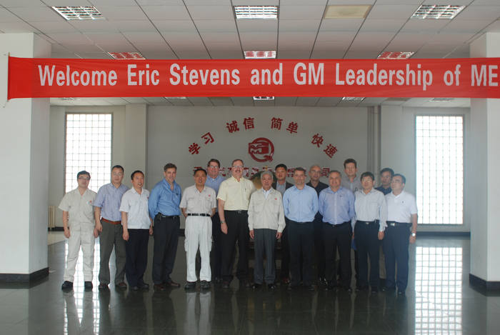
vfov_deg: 37.0
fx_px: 501
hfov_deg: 53.1
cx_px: 250
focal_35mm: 36
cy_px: 168
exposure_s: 1/50
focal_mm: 24
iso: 200
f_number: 4
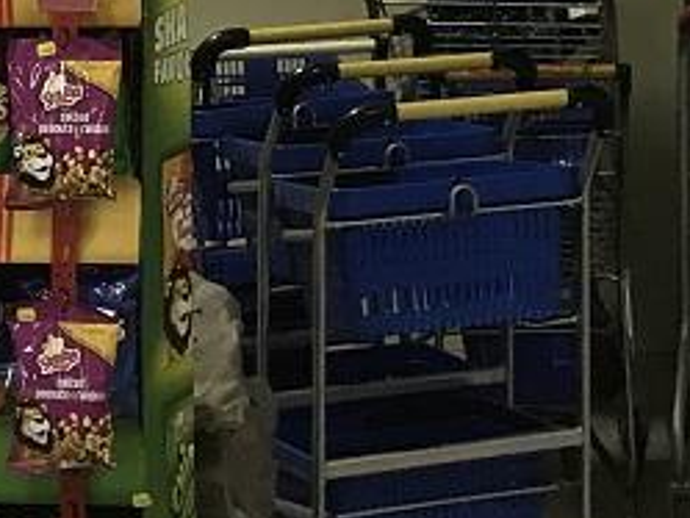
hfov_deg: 14.6
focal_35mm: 135
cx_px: 272
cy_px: -598
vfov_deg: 10.0
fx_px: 2692
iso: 64
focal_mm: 3.99
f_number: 1.8
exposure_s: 1/17
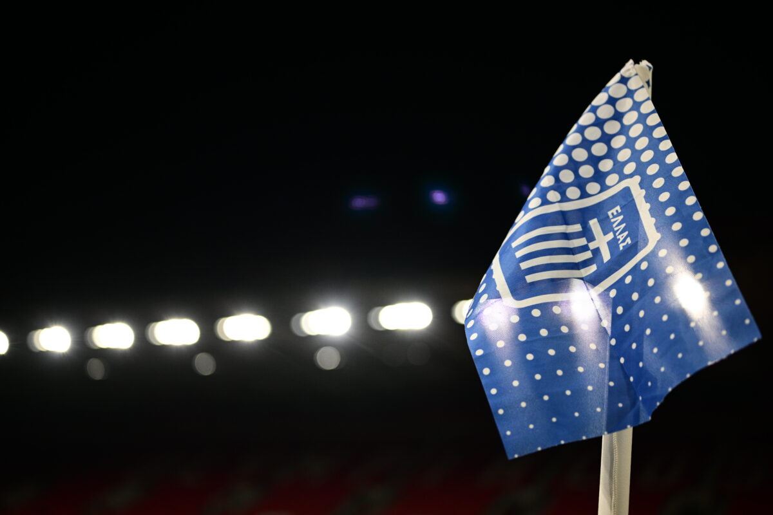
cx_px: 386
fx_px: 1074
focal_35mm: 50
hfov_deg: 39.6
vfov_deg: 27.0
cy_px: 258
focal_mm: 50
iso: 1600
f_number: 2
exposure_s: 1/3200
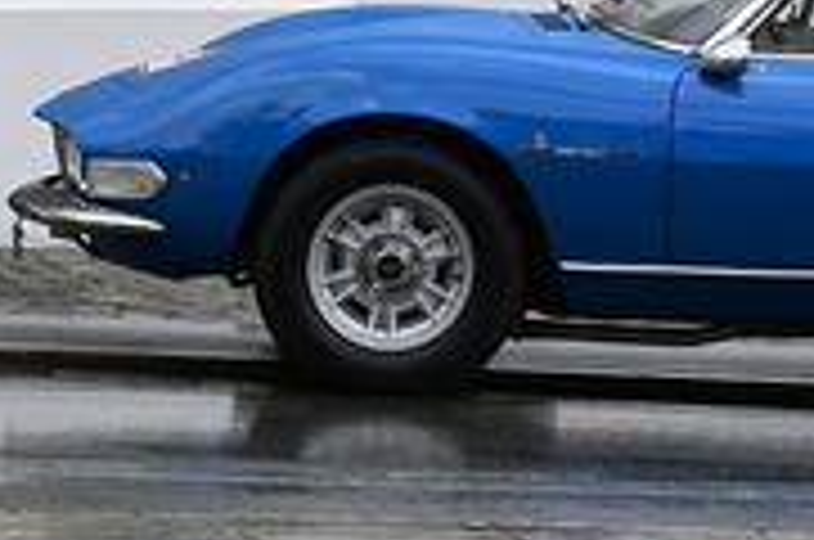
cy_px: 142
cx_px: 45
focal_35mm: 398
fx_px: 8983
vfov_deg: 3.4
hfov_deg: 5.2
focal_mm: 120
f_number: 18
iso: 4000
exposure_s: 1/1250
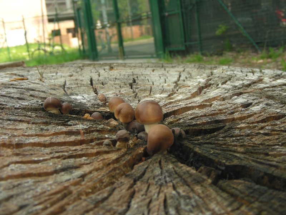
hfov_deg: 49.0
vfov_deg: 37.7
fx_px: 314
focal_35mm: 38
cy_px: 108
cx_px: 143
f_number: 4
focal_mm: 6.3
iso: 50
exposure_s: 1/132
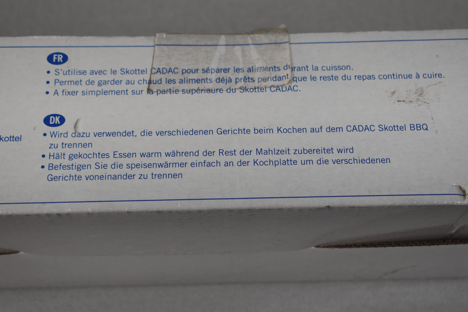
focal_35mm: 72
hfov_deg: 28.1
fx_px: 936
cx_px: 234
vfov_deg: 18.9
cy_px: 156
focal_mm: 48
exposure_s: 1/125
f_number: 5.6
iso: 250
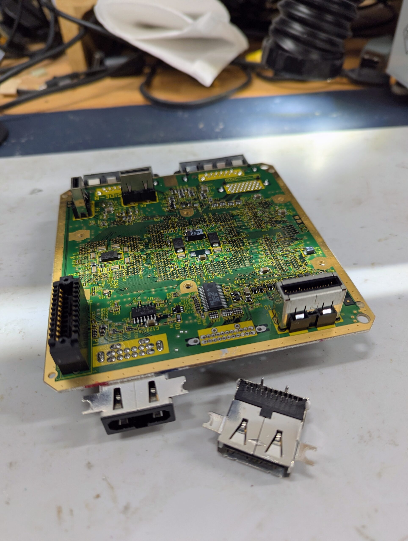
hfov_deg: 56.9
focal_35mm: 24
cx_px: 204
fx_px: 376
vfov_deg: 71.5
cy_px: 270
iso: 77
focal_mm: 6.81
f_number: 1.85
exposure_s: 1/50
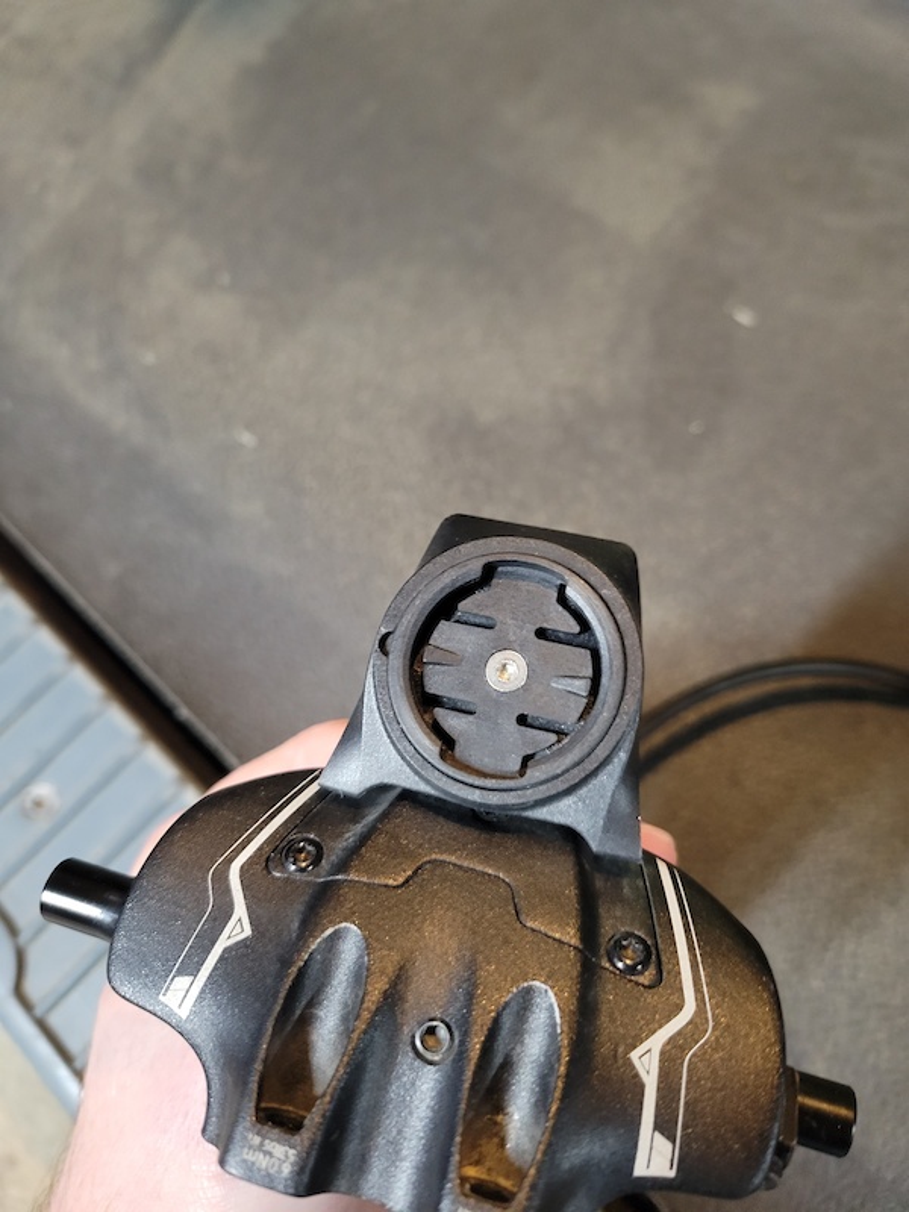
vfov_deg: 67.3
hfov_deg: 53.1
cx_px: 454
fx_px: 910
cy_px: 606
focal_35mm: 26
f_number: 1.8
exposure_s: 1/24
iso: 640
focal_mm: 5.4
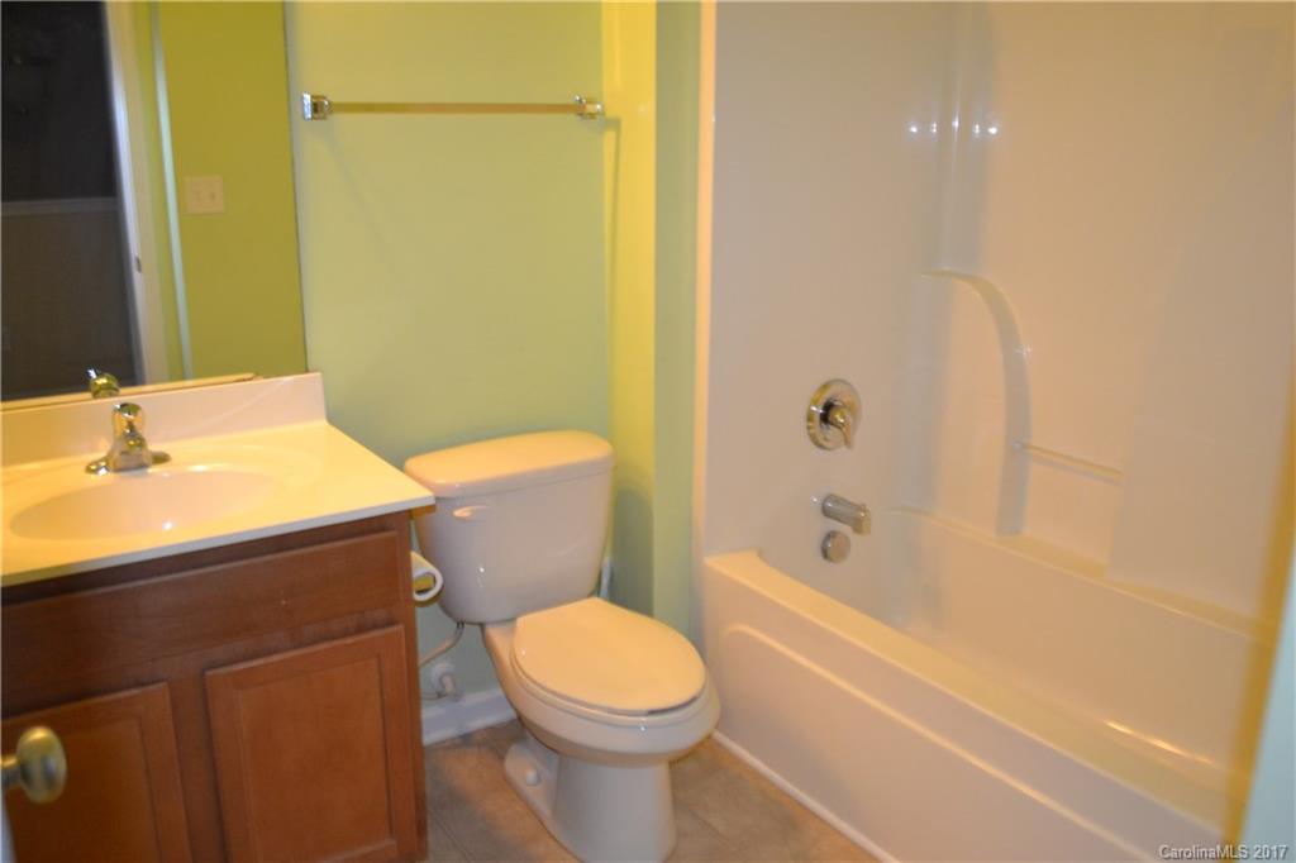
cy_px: 432
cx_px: 648
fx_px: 972
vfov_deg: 47.9
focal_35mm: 27
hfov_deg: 67.4
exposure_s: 1/60
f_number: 3.5
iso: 1100
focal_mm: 18
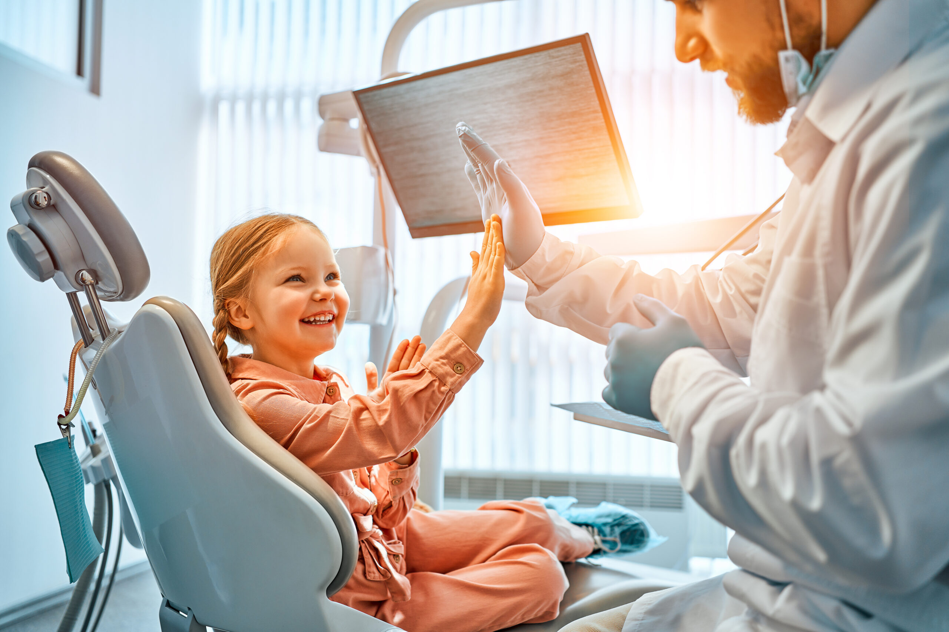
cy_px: 316
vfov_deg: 37.9
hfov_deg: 54.4
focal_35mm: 35
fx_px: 923
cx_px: 474
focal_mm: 35
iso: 200
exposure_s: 1/160
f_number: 2.5
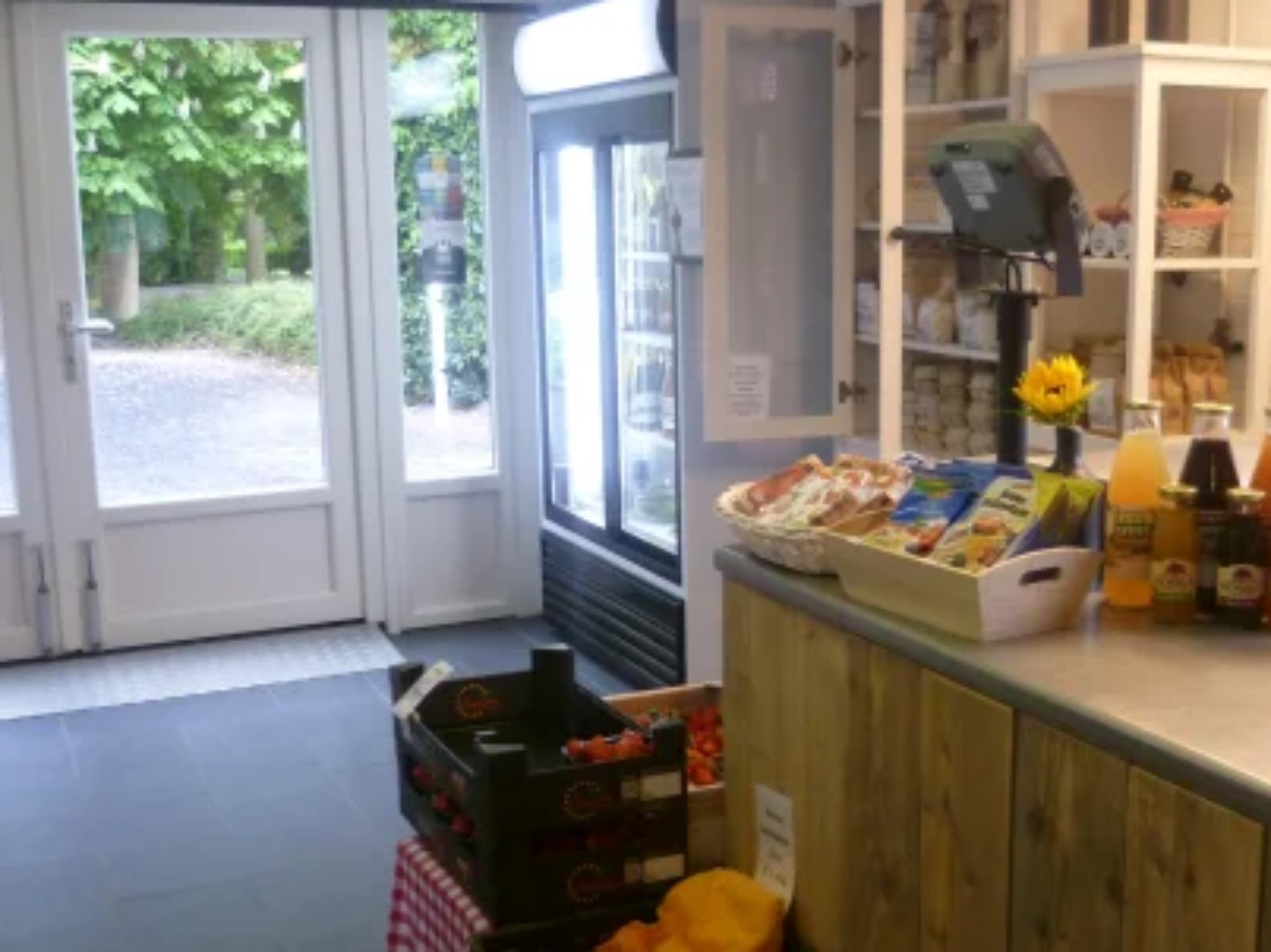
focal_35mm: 45
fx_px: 1652
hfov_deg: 41.9
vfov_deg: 32.1
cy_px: 530
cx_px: 746
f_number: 3.2
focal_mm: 6.1
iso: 250
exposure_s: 1/30
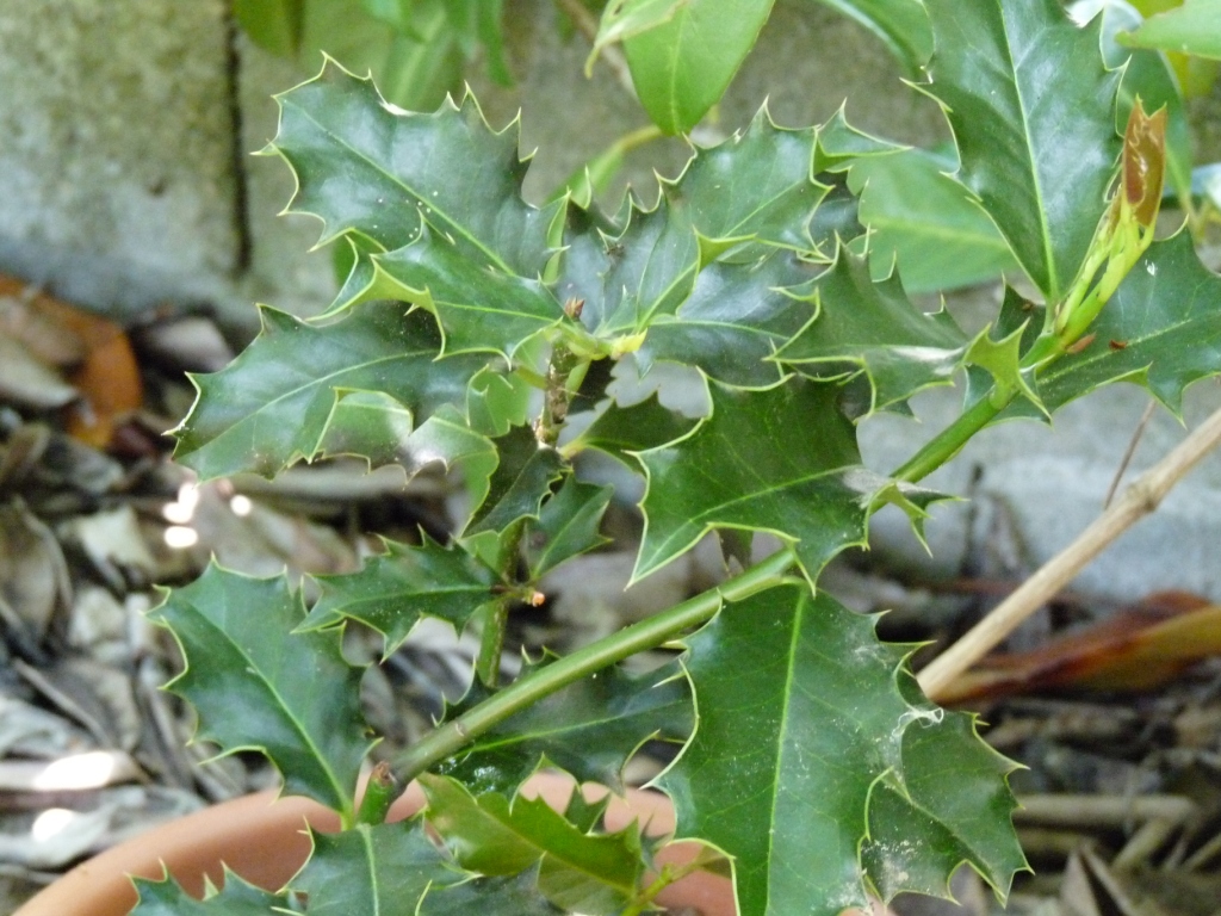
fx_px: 3316
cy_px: 458
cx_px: 610
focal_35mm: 94
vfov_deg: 15.7
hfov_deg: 20.9
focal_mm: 16.7
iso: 800
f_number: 3.4
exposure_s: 1/50
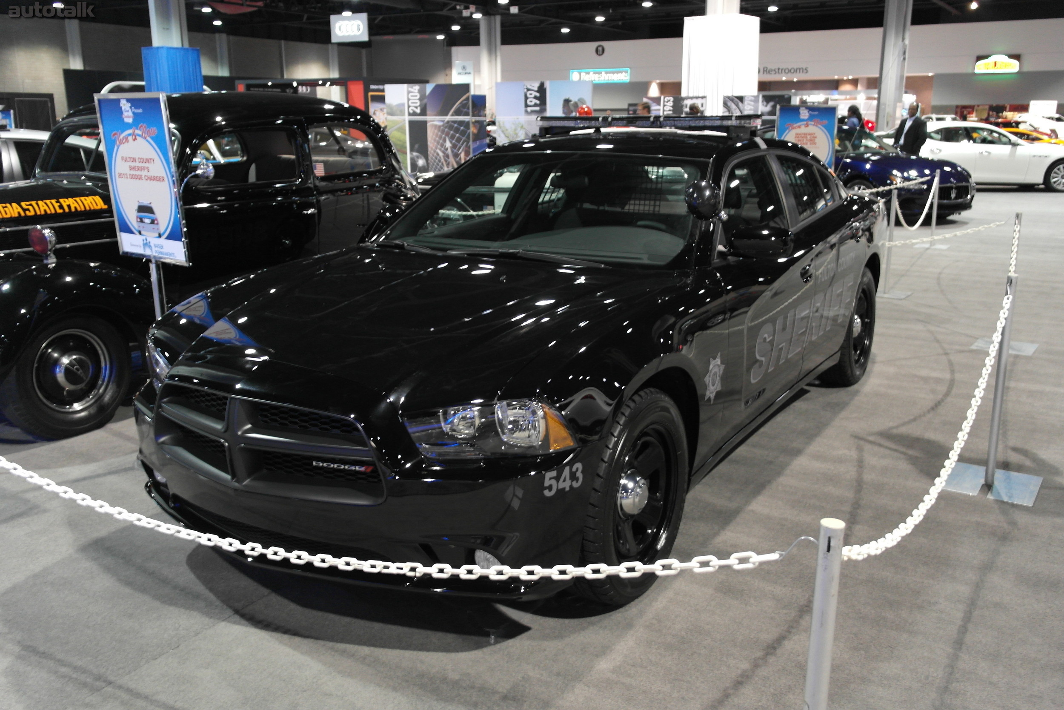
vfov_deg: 43.6
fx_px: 887
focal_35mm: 30
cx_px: 532
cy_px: 355
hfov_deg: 61.9
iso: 800
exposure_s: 1/20
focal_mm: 20
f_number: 3.5
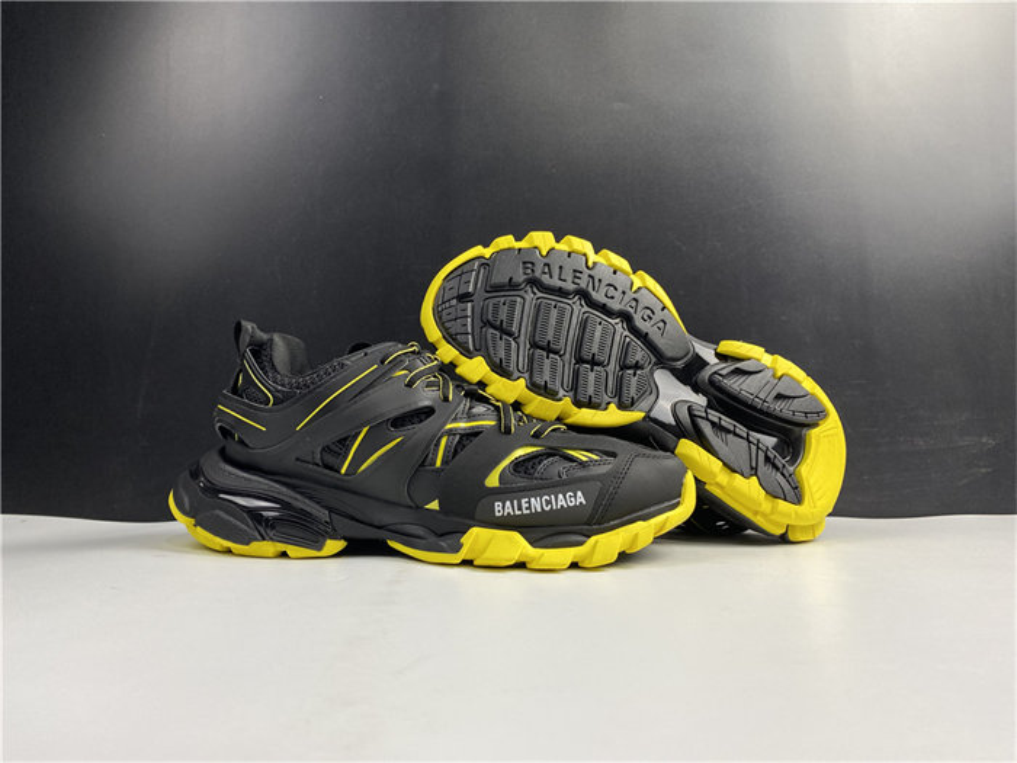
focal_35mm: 26
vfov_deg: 53.1
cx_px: 508
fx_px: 764
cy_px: 382
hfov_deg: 67.3
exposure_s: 1/100
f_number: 1.8
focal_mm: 4.25
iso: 80
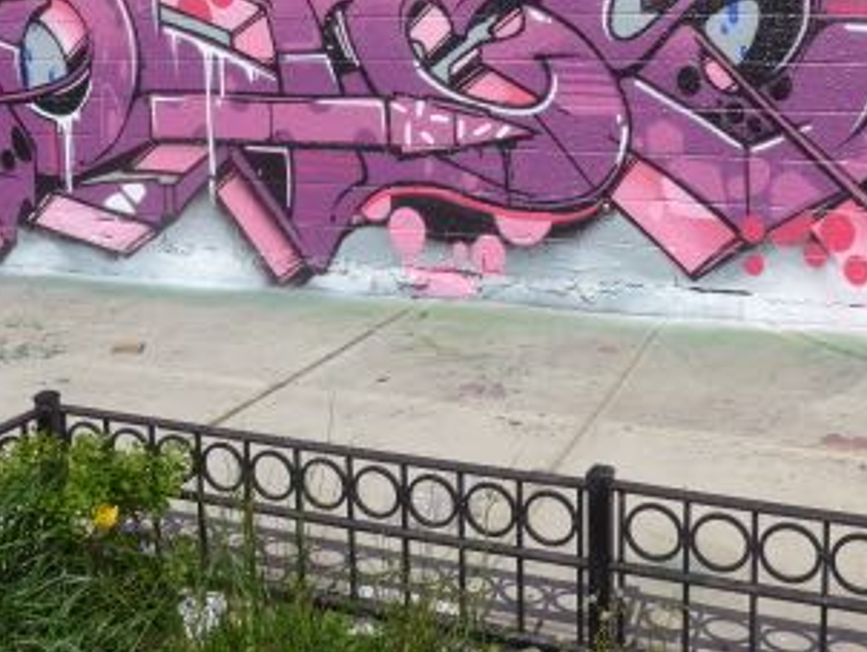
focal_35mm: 48
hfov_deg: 39.6
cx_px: 396
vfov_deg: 29.6
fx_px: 1203
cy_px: 125
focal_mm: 6
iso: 80
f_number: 3.5
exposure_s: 1/1600
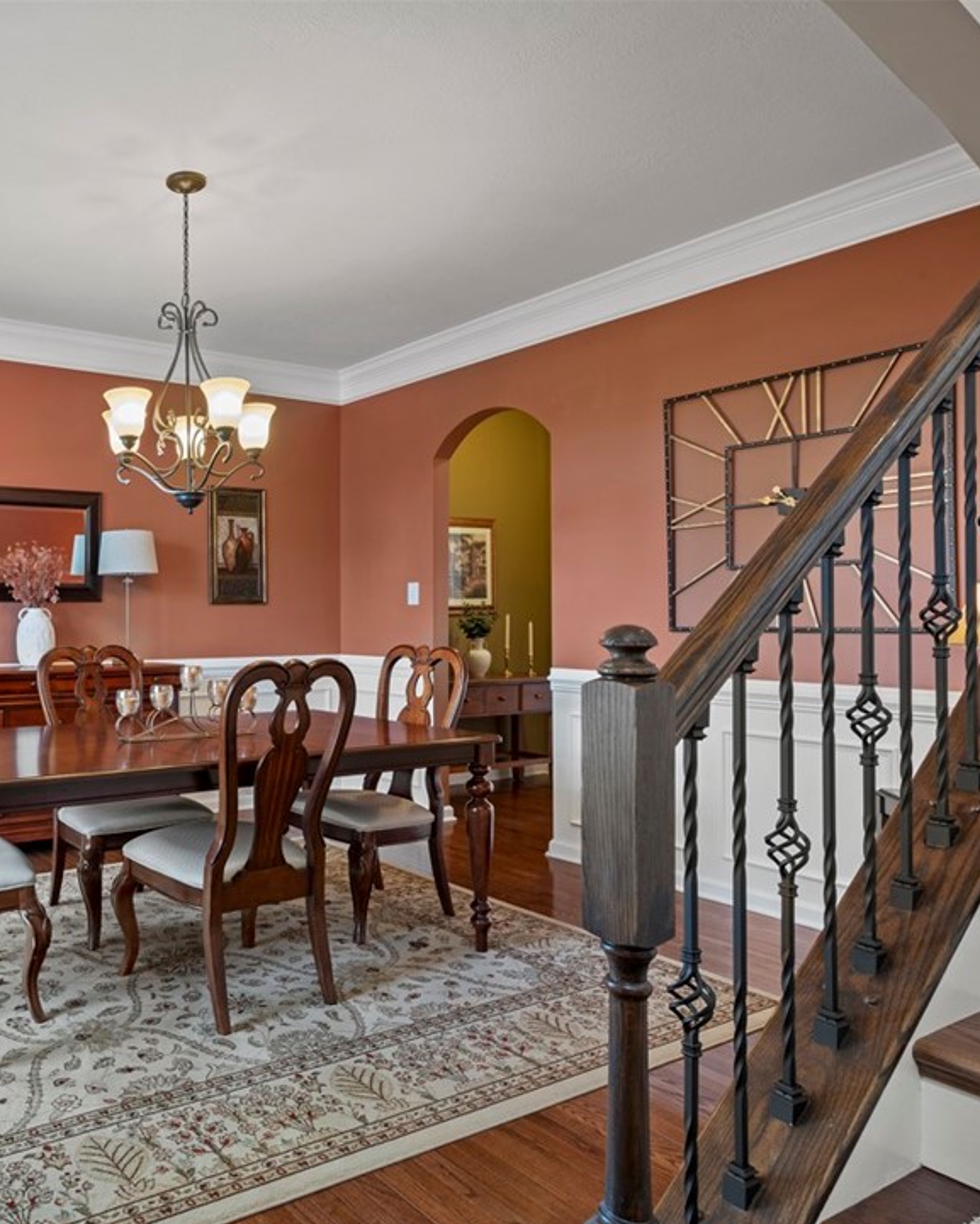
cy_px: 613
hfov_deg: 52.4
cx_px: 152
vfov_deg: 68.7
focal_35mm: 25
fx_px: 896
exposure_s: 1
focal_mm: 17.5
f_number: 8
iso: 400
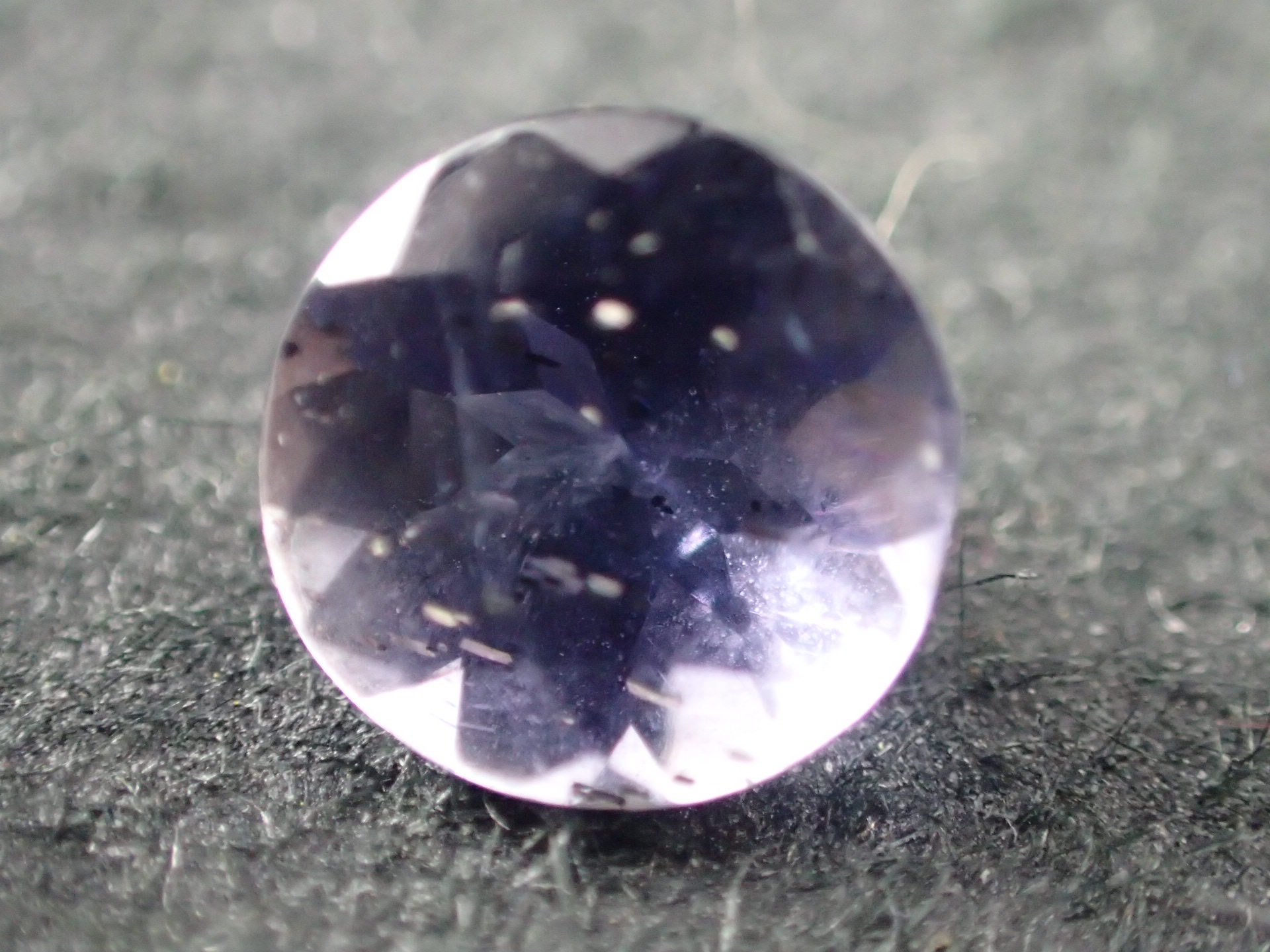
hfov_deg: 23.0
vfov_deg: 17.4
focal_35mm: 85
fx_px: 3119
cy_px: 476
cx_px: 635
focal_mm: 15.41
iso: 1600
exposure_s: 1/80
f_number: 4.5
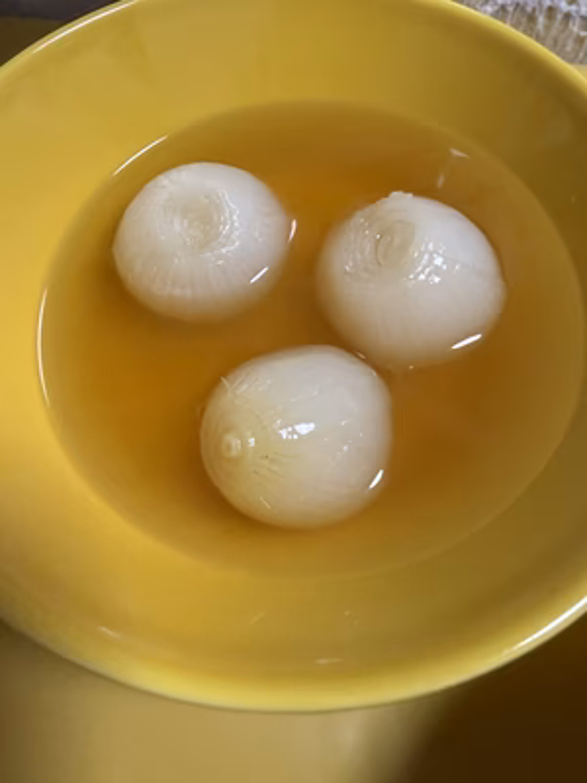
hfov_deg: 56.8
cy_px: 392
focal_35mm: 24
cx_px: 294
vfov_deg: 71.6
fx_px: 543
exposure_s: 1/81
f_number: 2.2
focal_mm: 2.22
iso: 320
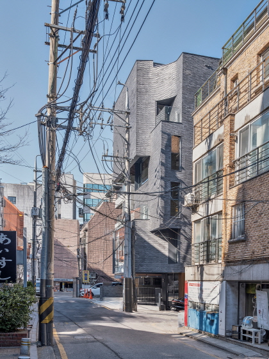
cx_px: 134
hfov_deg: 48.2
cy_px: 180
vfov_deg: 61.7
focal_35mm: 29
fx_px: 300
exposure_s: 1/125
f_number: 9
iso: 400
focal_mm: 36.2
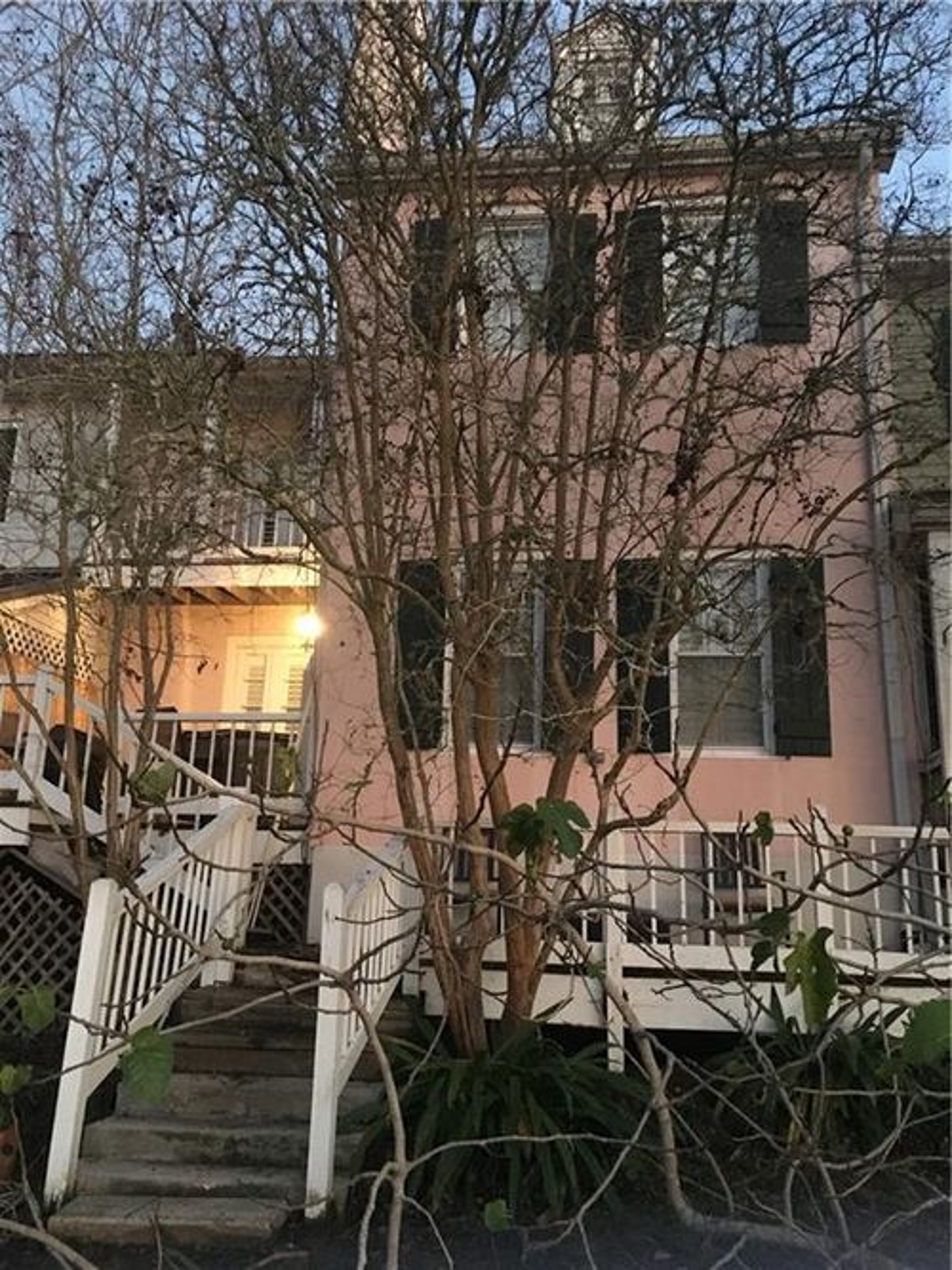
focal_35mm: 29
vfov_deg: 61.7
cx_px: 476
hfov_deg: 48.2
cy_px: 635
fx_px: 1064
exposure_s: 1/15
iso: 500
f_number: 2.2
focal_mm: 4.15
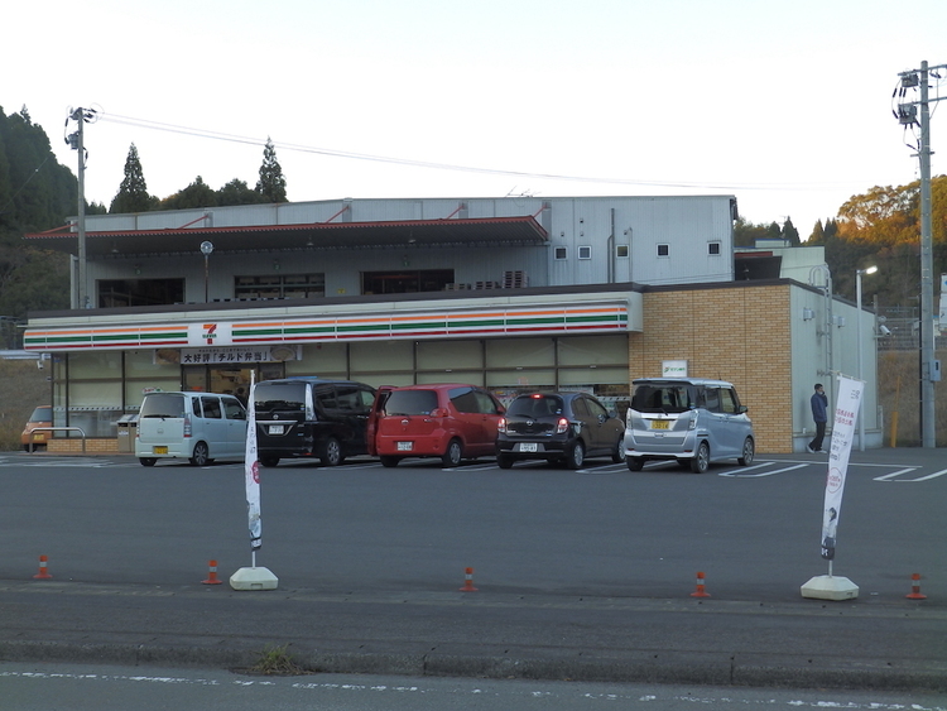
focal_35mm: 60
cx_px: 474
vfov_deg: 24.4
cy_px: 356
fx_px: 1642
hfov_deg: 32.2
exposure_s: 1/50
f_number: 4.6
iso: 80
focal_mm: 10.9
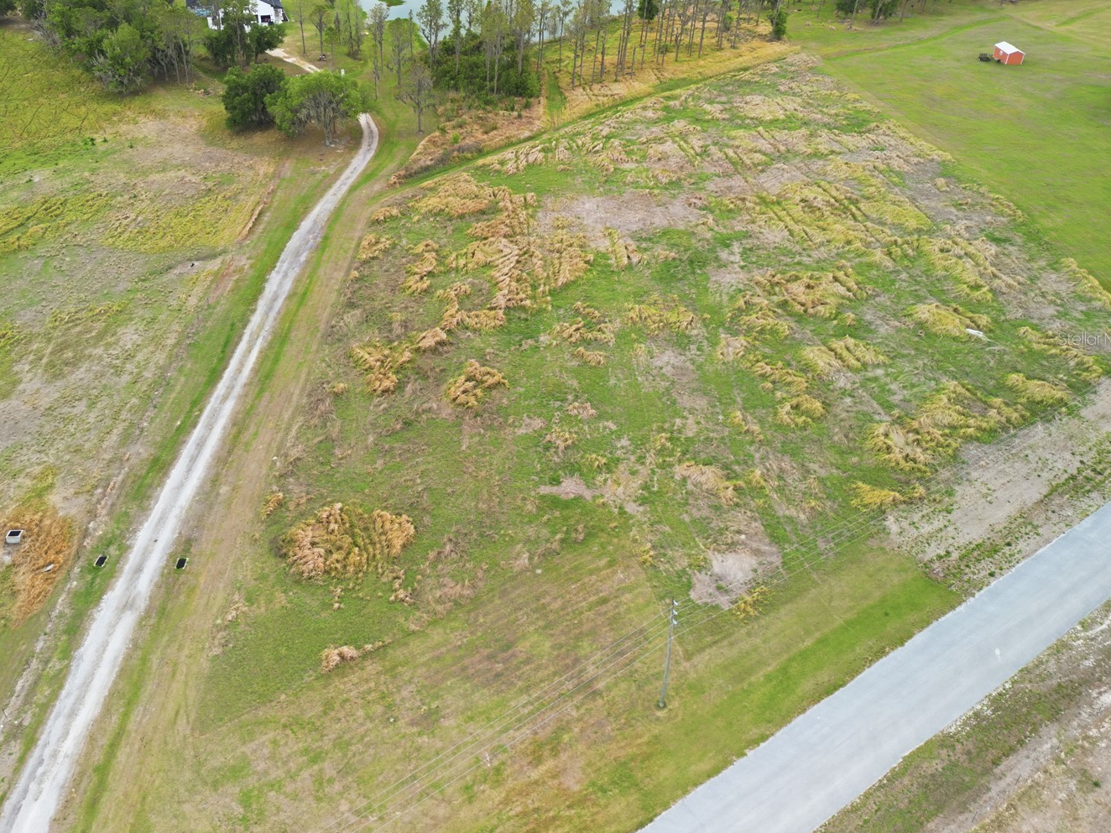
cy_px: 338
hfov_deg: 61.3
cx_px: 466
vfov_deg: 48.0
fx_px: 931
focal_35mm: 29
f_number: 1.7
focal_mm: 6.7
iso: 100
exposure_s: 1/350
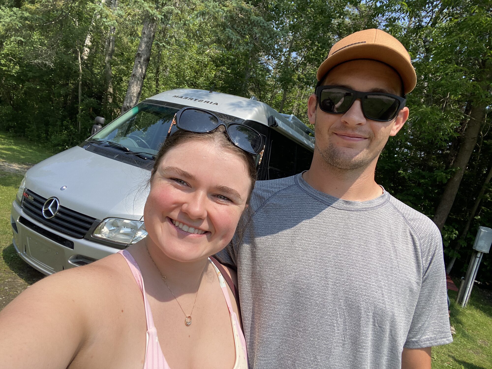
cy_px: 184
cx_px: 246
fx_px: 327
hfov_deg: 73.9
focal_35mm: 23
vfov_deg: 58.9
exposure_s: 1/1018
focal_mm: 2.71
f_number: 2.2
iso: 25
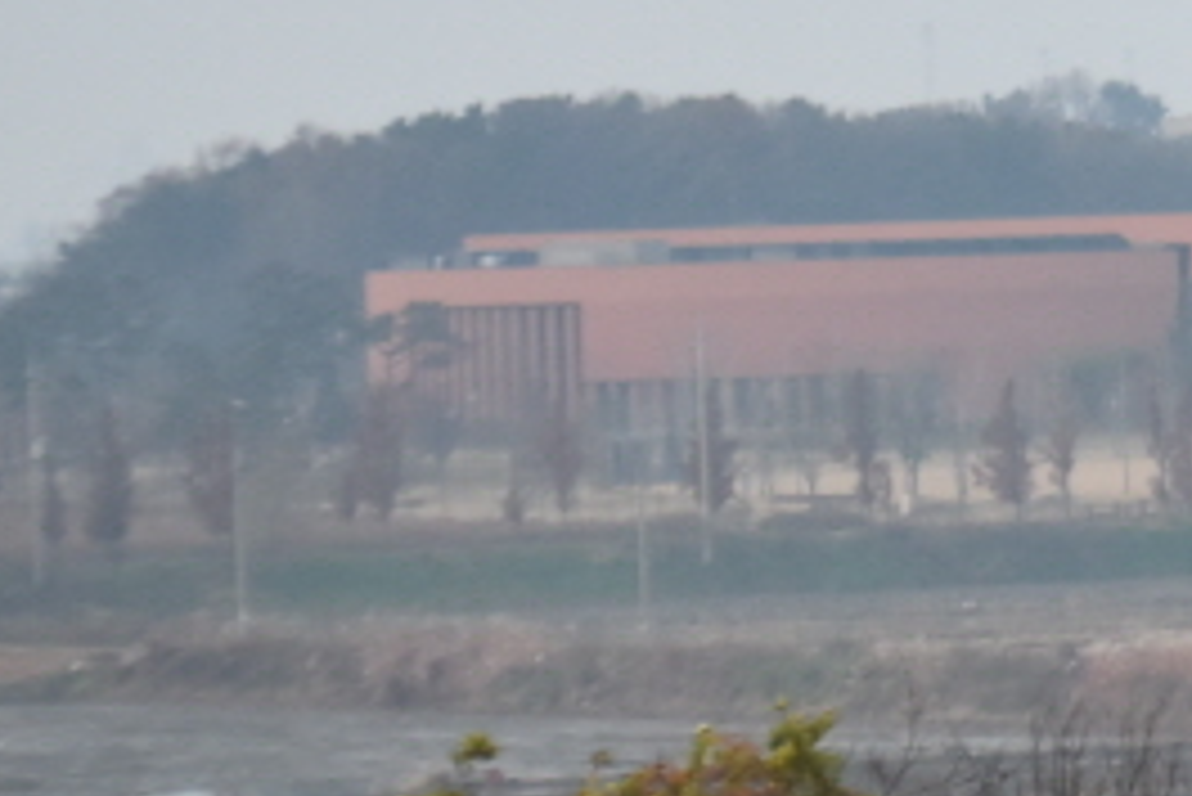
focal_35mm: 407
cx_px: 2074
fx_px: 13483
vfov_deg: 3.4
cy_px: 301
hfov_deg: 5.0
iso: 720
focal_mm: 72
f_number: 4.8
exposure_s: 1/60
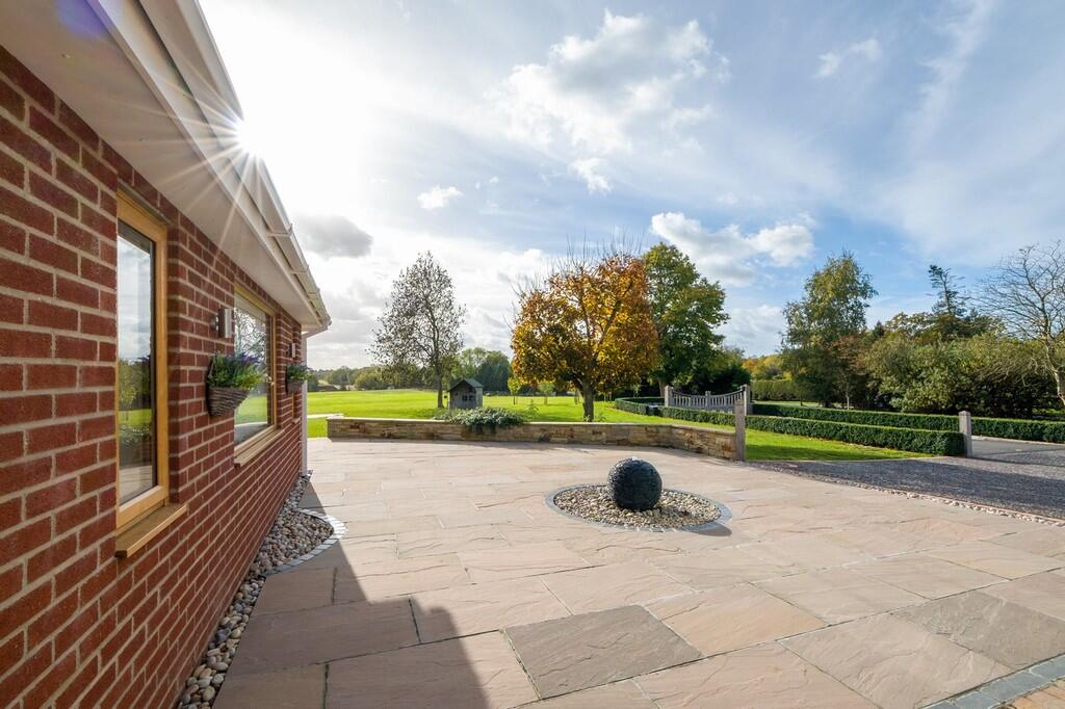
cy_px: 354
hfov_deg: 100.4
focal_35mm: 15
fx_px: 444
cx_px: 532
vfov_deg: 77.3
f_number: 13
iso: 160
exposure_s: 1/125
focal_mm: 10.1
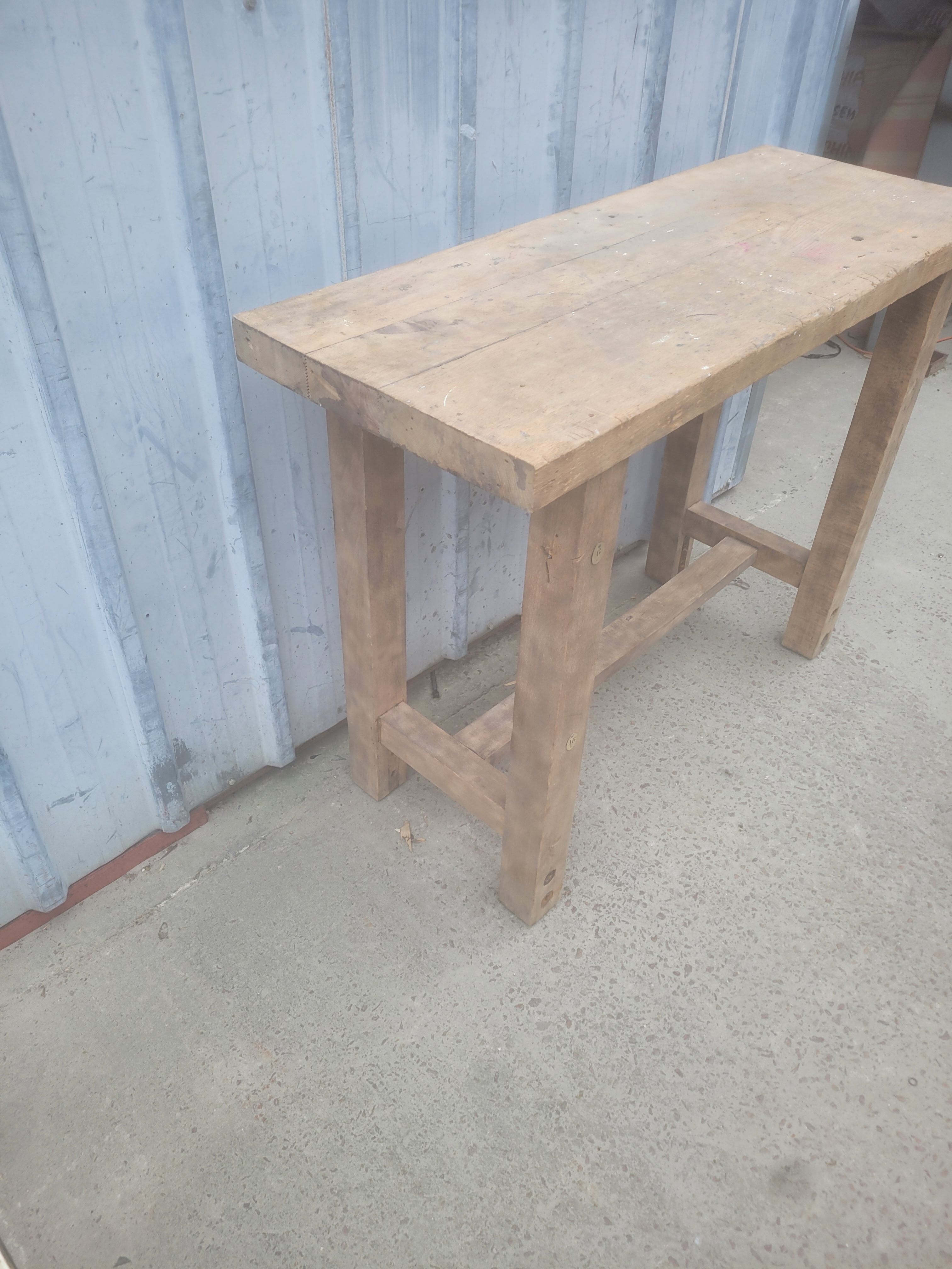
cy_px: 634
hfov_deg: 53.1
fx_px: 953
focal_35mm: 26
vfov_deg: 67.3
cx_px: 476
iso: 64
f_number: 1.8
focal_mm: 5.4
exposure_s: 1/100
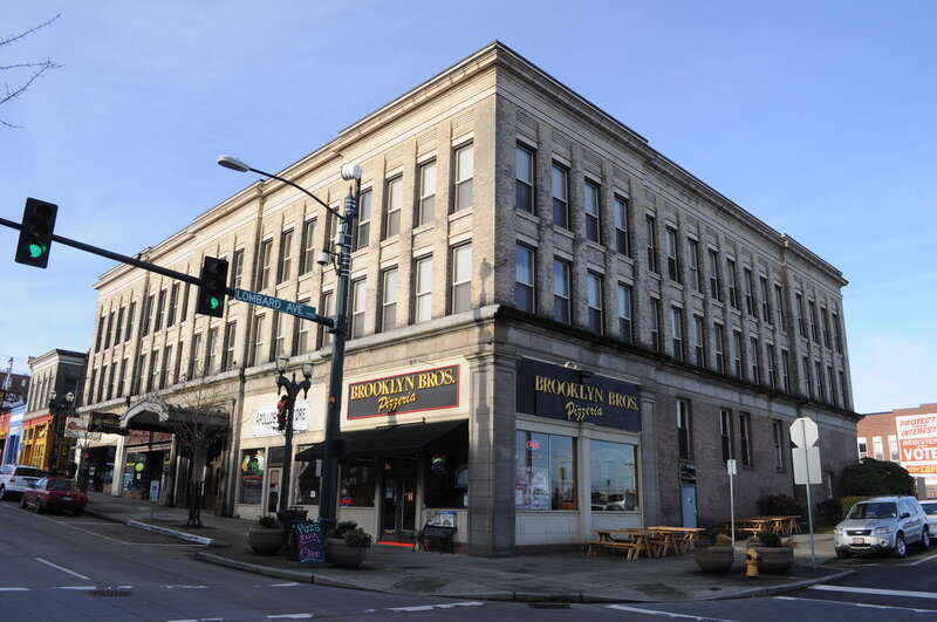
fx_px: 702
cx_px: 468
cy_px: 311
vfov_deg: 47.8
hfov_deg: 67.5
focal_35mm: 27
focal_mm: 18
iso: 200
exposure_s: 1/320
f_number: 9
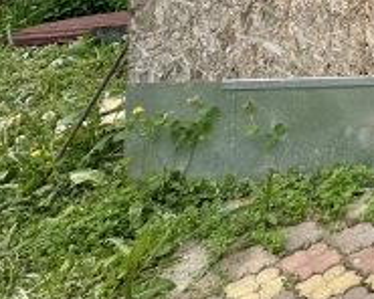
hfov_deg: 25.9
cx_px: 596
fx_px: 509
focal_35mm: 46
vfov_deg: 26.5
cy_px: -113
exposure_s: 1/502
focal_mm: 2.22
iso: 40
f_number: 2.2
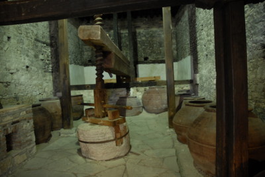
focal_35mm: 27
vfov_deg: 48.1
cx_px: 132
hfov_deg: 67.3
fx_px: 199
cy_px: 88
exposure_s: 1/8
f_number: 3.5
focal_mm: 18
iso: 400
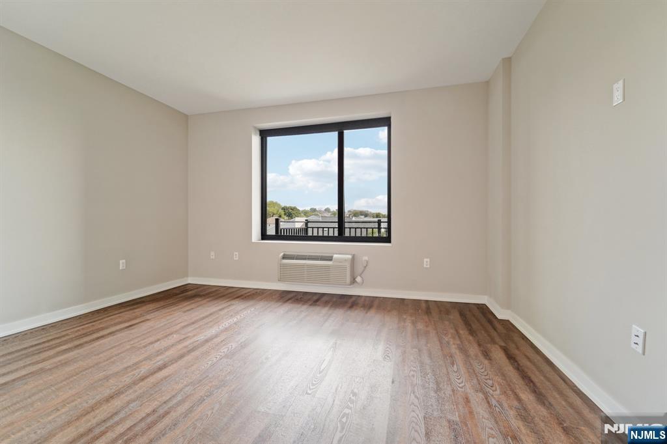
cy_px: 222
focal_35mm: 14
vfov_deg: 81.2
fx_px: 259
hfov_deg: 104.3
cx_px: 334
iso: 400
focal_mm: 14
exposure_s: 1/13
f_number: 8
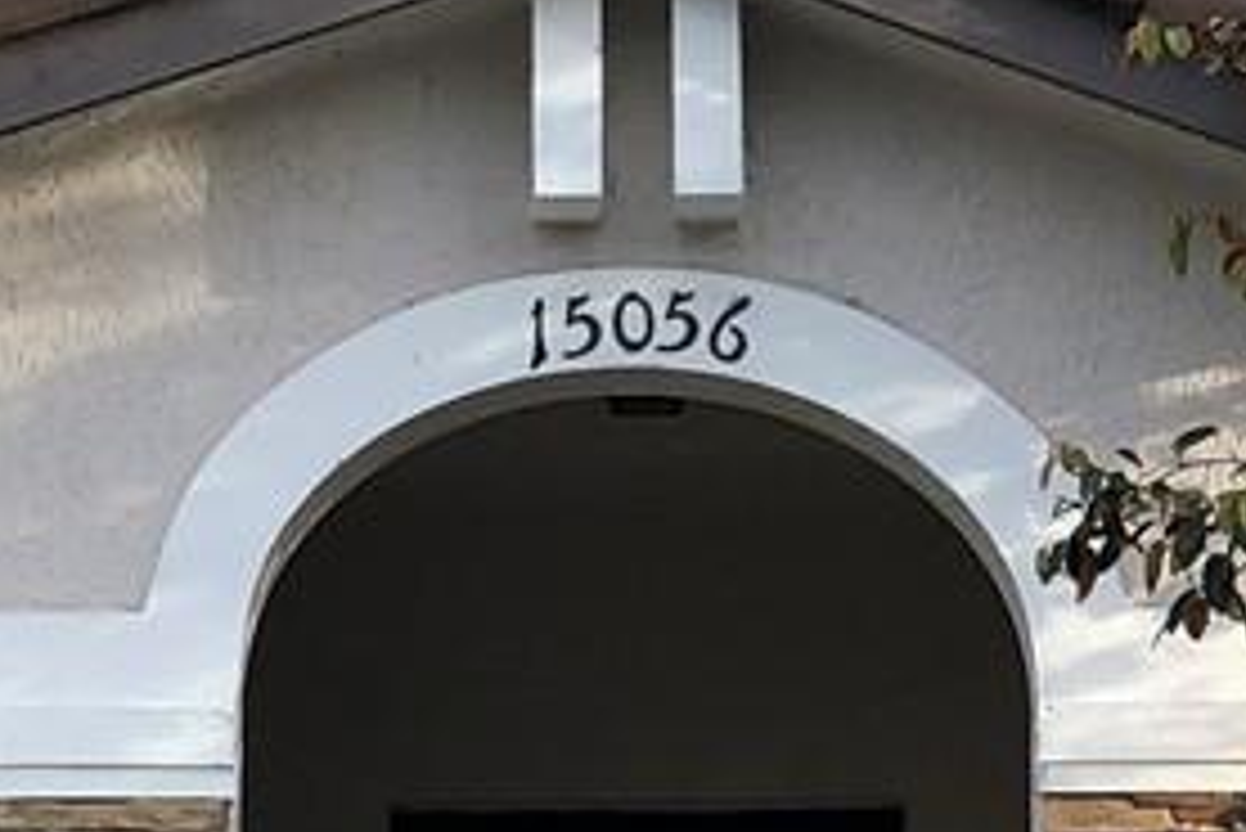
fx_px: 5817
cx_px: 702
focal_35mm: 168
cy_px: 1210
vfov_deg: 8.0
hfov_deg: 12.2
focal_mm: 3.99
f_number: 1.8
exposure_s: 1/279
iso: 20
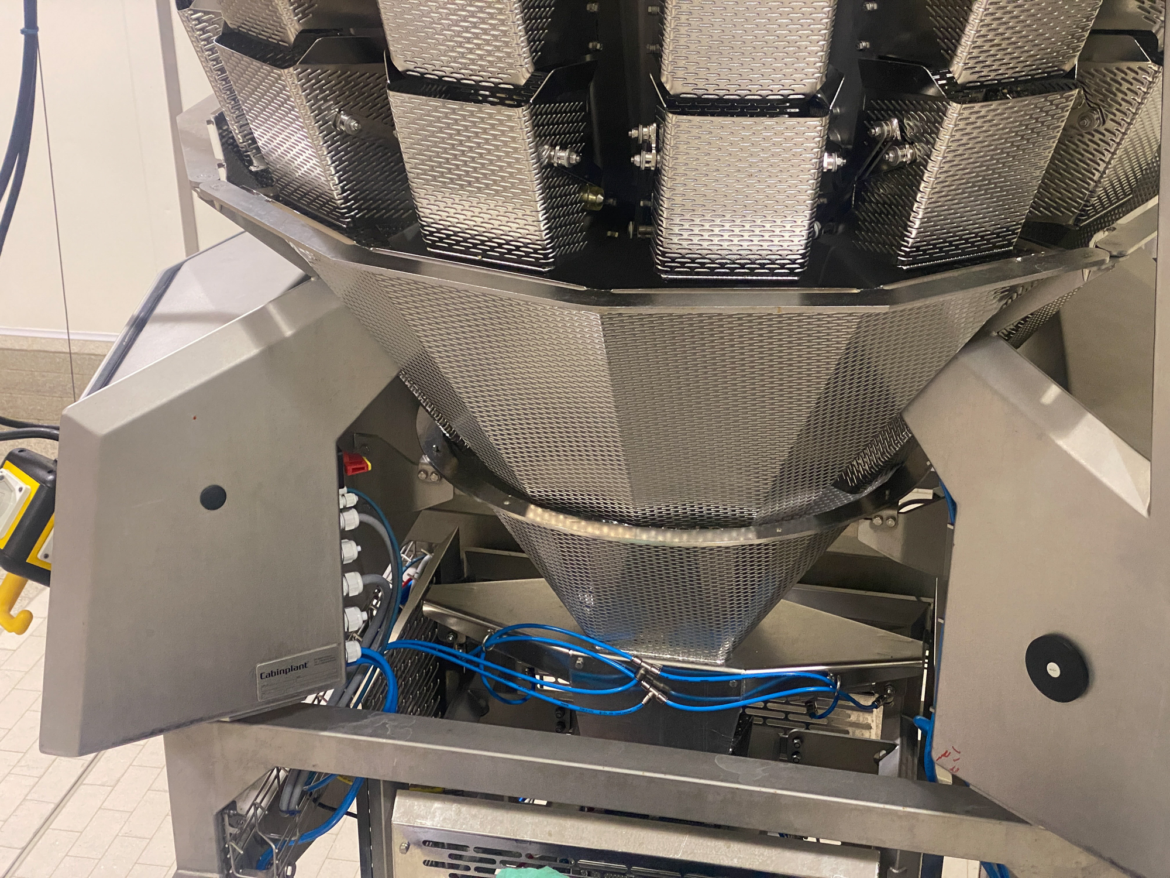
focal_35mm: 52
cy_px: 439
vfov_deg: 28.0
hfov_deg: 36.8
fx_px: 1758
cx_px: 585
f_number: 2
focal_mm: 6
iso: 250
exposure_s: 1/50
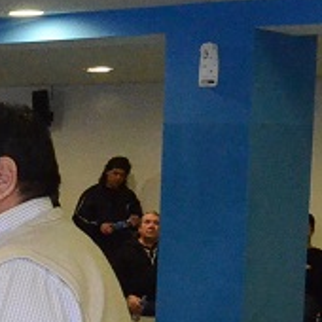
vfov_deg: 7.1
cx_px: -354
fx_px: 2578
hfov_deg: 6.9
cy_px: 311
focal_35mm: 245
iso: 6400
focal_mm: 32
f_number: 5.6
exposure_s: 1/250
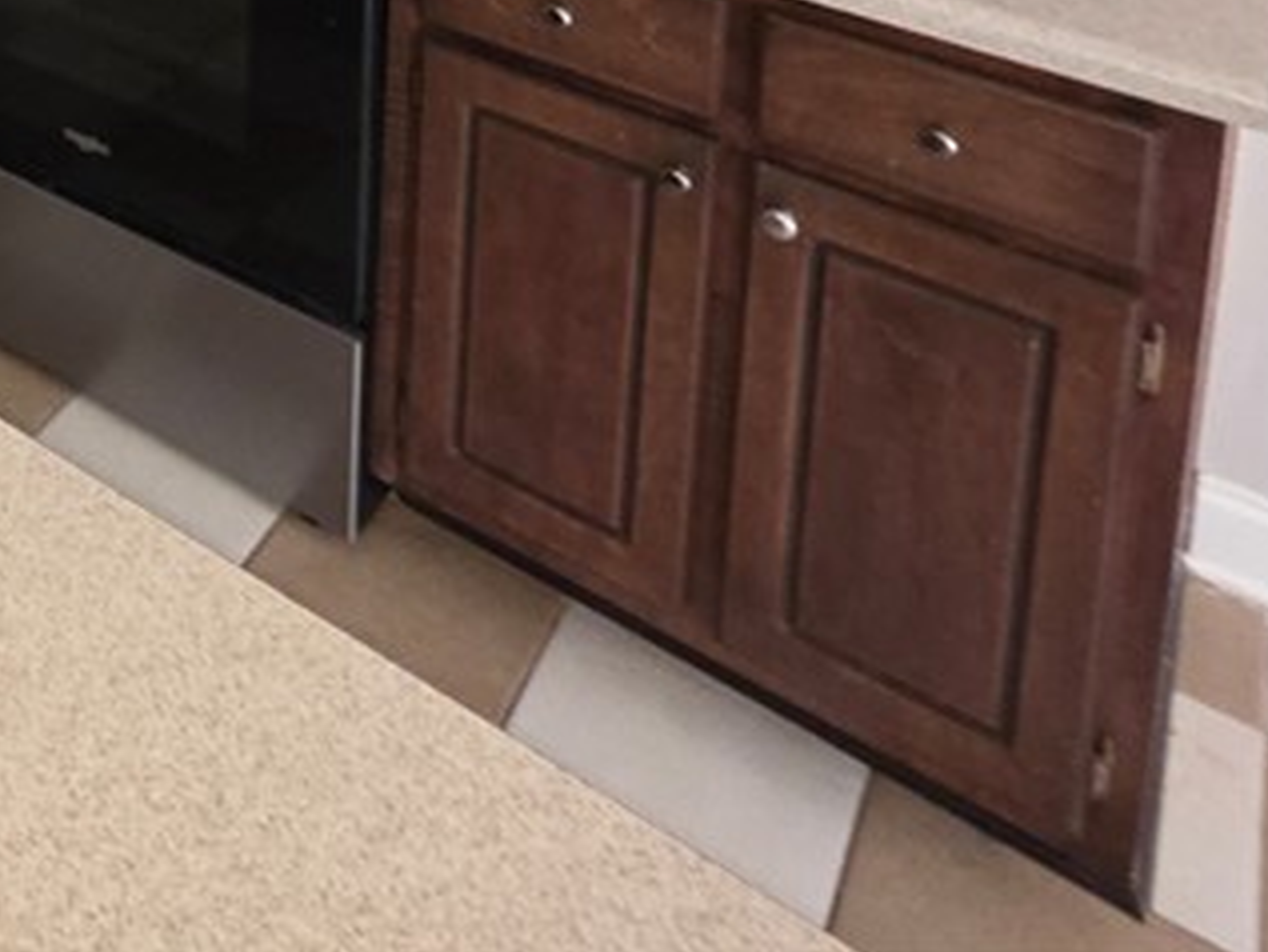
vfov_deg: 24.3
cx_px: -176
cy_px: -576
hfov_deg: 36.7
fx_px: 1539
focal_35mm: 42
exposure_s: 1/30
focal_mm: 2.2
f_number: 1.9
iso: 250
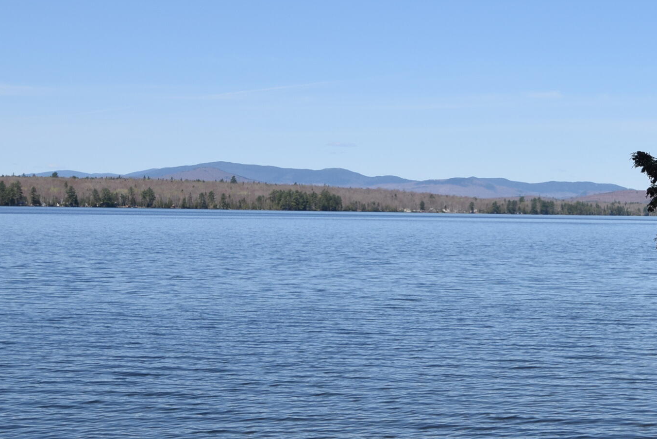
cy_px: 228
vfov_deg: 18.7
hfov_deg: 27.1
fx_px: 1333
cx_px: 530
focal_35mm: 73
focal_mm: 22
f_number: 9
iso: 200
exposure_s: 1/320
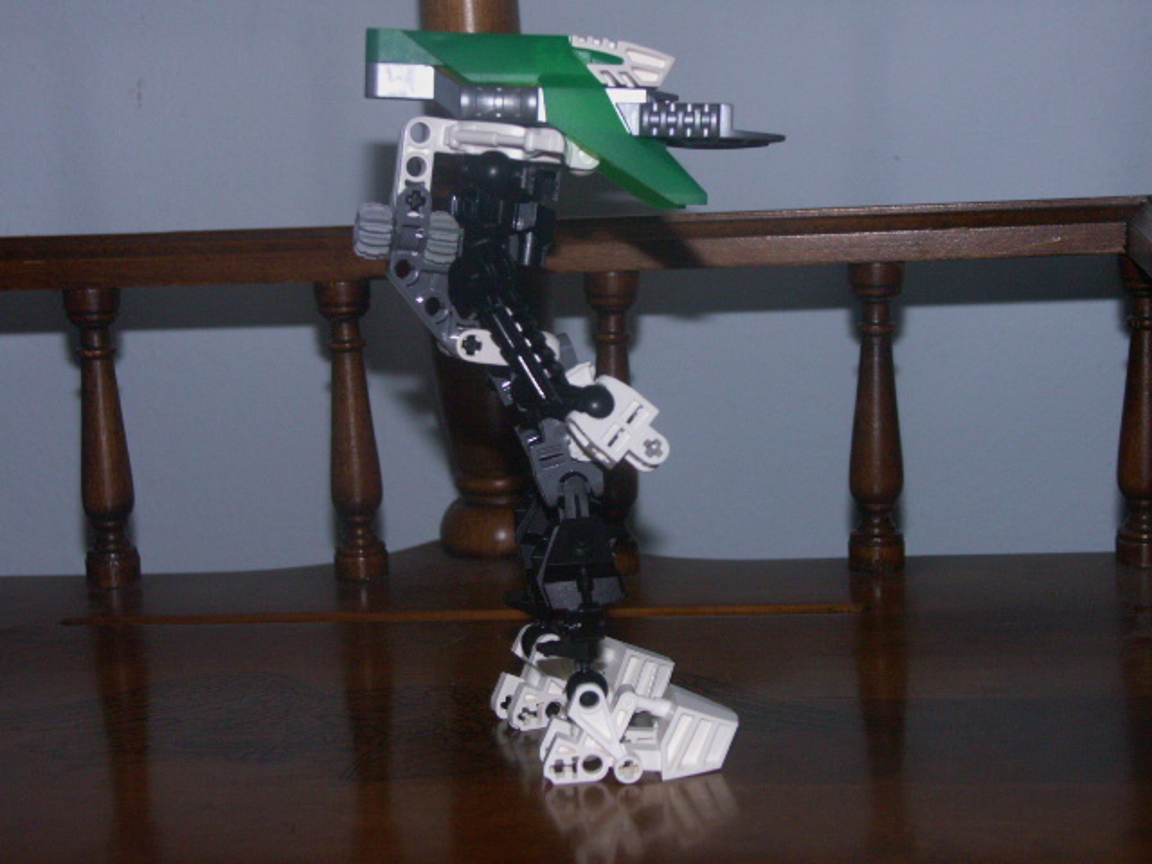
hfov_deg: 27.8
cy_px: 432
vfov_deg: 21.0
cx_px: 576
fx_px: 2330
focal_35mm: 70
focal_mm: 17.48
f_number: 3.5
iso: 200
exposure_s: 1/60
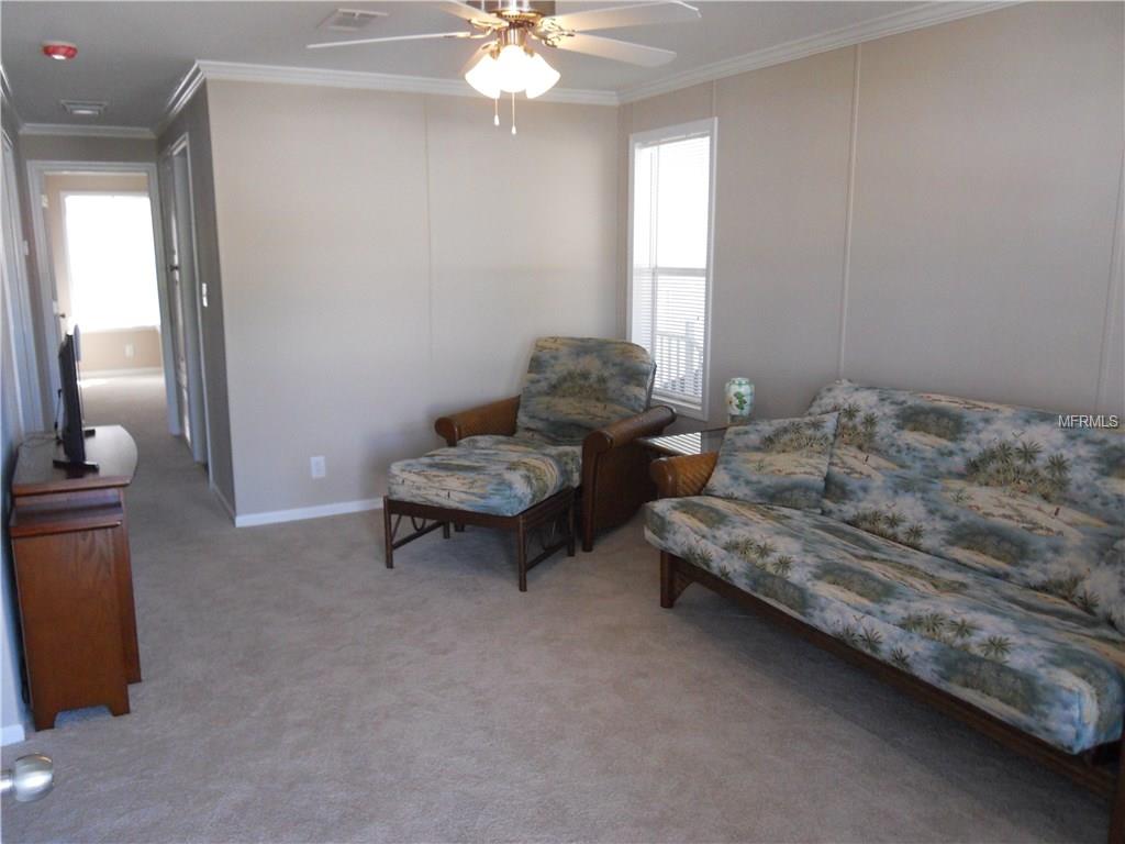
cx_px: 562
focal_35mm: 28
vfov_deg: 49.7
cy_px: 422
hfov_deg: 63.4
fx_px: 910
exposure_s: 1/125
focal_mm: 5
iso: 400
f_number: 2.7
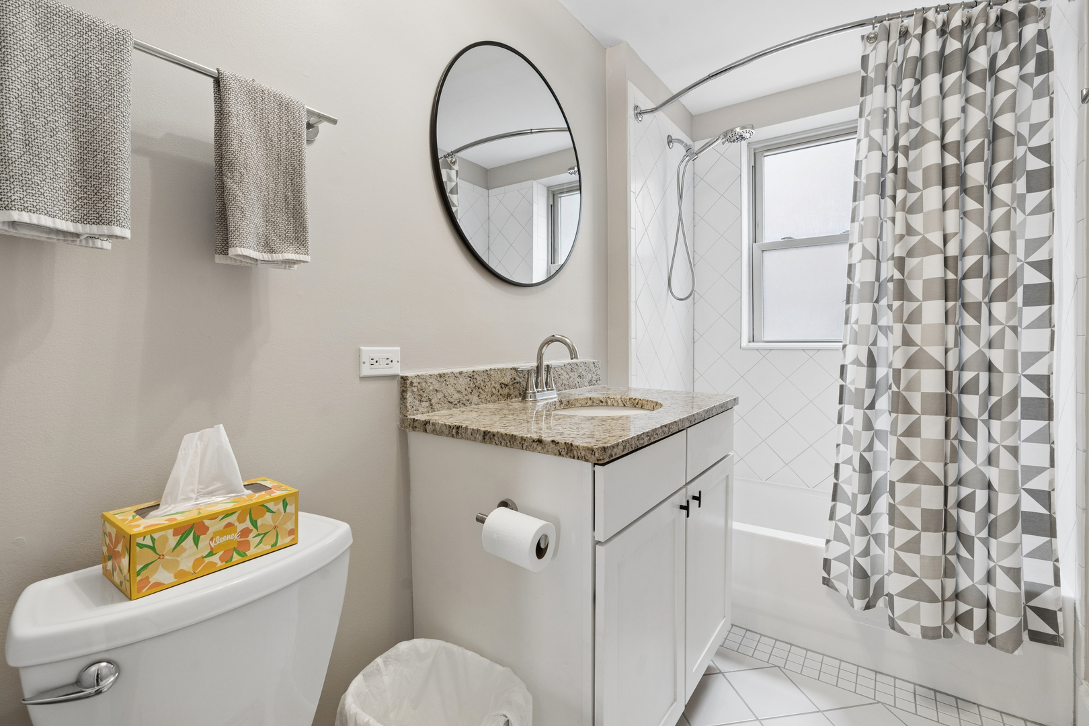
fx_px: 484
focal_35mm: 16
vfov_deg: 73.7
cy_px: 363
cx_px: 544
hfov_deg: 96.7
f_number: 8
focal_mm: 16
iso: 400
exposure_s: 1/13
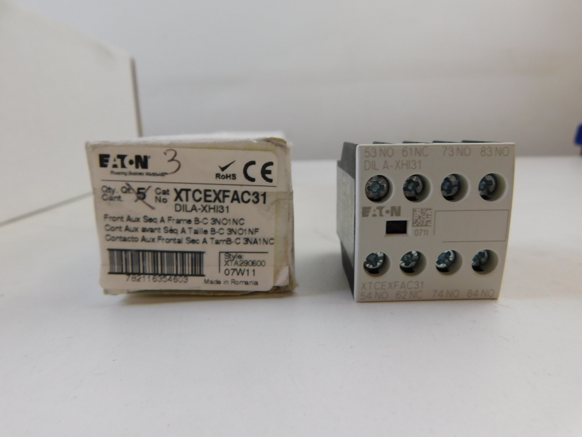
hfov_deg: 73.9
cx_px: 291
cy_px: 218
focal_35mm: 23
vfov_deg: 58.9
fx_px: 387
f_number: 3
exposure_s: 1/30
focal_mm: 4
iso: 140
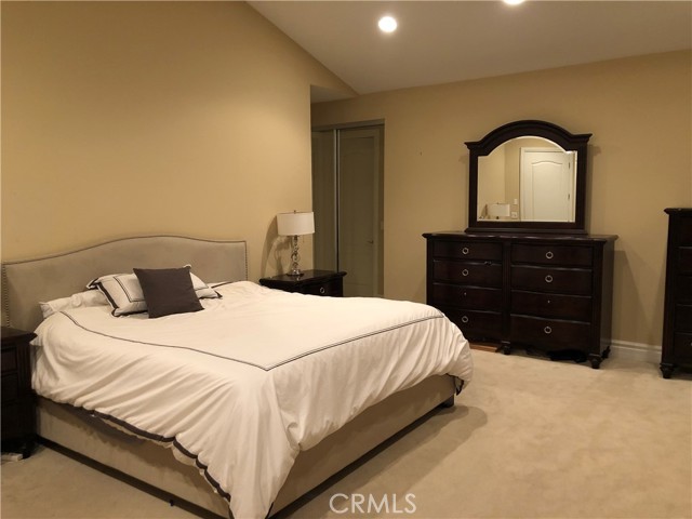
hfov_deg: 63.4
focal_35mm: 28
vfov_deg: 49.7
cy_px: 260
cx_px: 346
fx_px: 560
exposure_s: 1/7
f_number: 1.8
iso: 80
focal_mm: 4
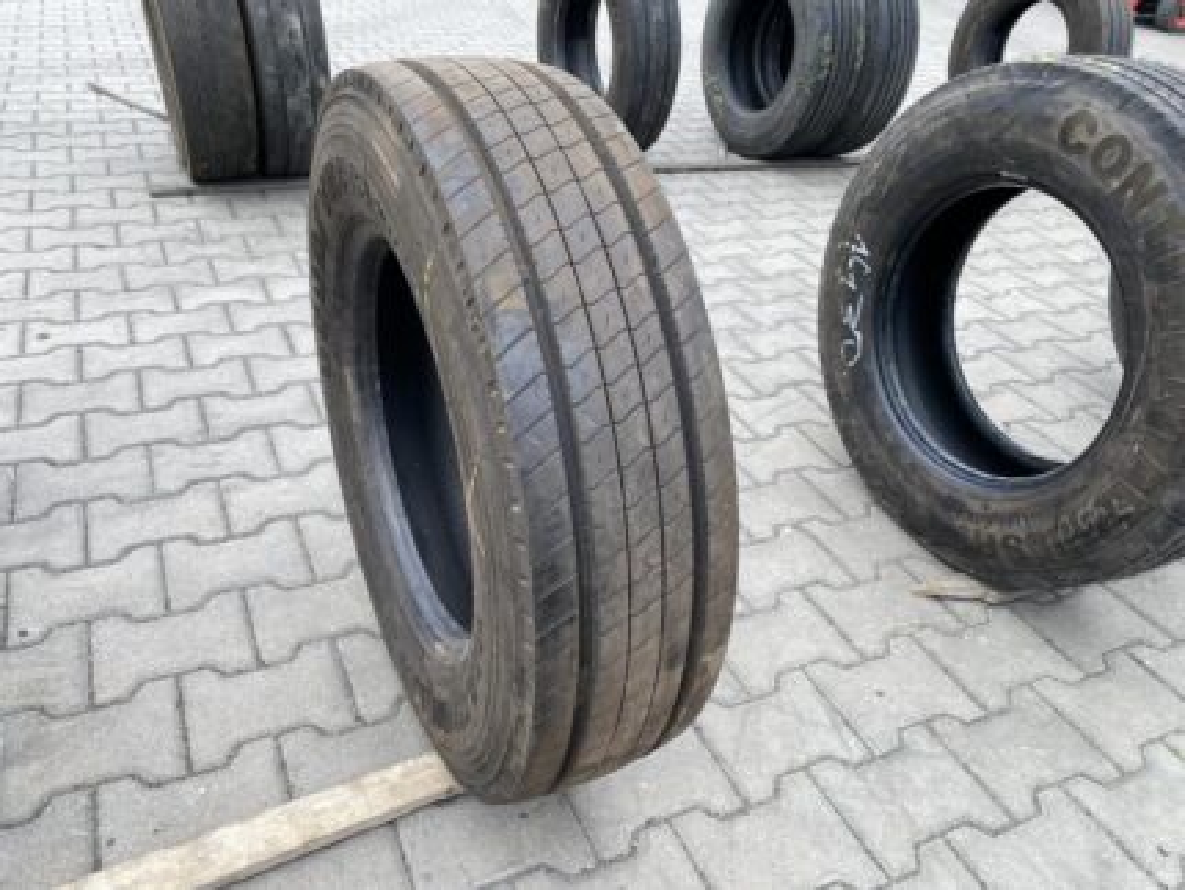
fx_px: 891
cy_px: 445
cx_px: 592
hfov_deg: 67.3
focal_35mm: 26
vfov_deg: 53.1
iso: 32
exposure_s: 1/499
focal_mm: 4.25
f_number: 1.8
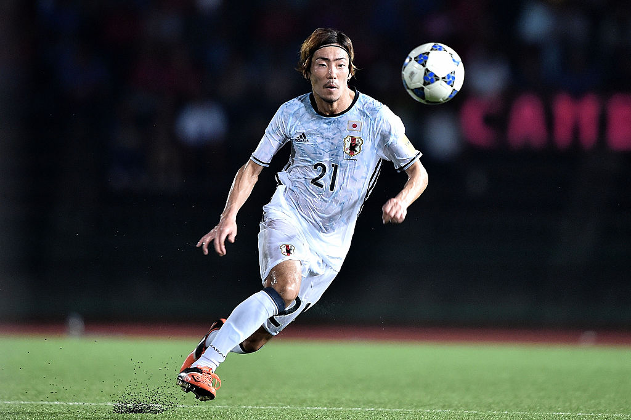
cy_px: 210
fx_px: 10513
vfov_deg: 2.3
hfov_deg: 3.4
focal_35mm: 600
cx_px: 316
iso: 4000
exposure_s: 1/800
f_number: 4
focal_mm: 600
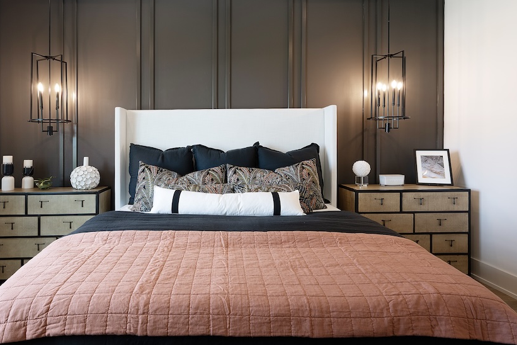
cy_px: 148
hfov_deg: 78.8
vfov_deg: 57.7
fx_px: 312
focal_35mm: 22
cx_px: 218
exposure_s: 1/6
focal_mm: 15.5
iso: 160
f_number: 8
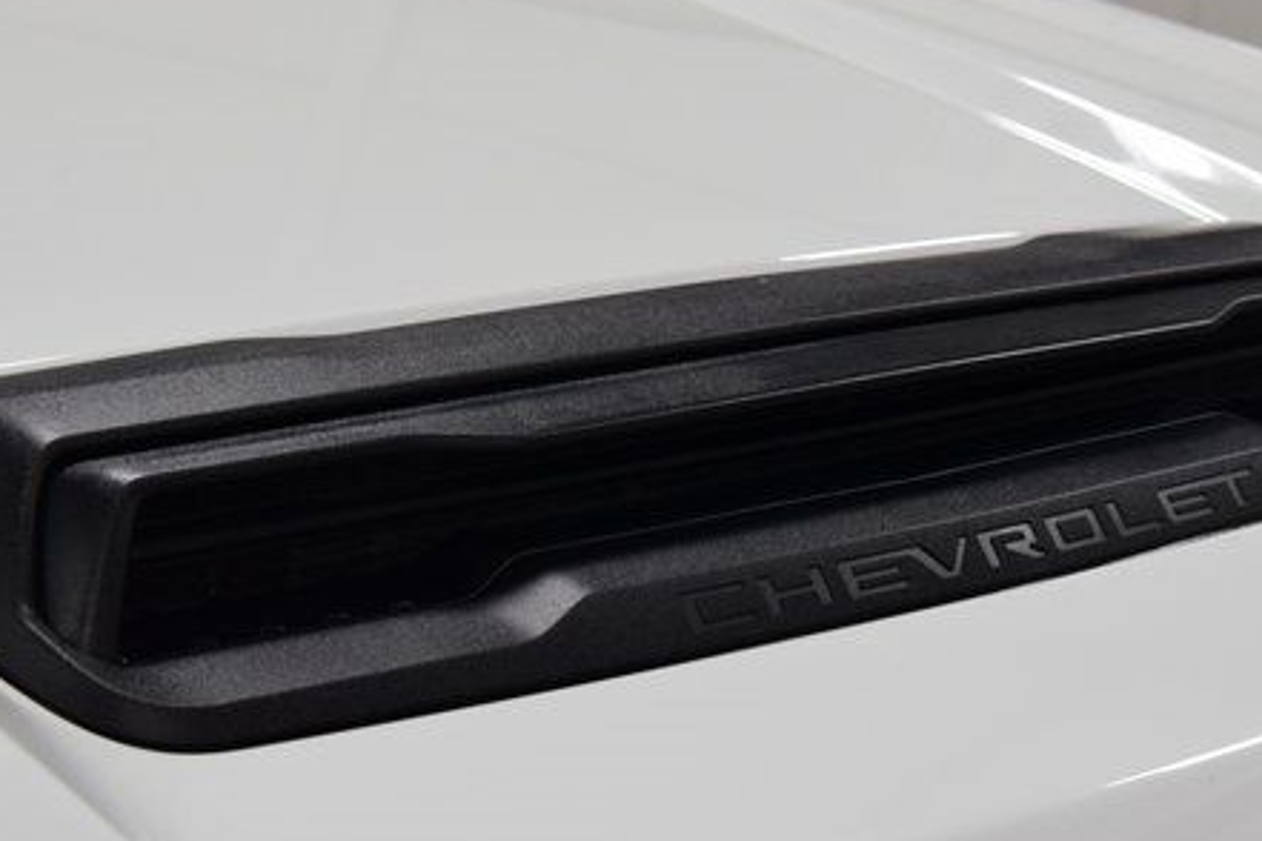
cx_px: 672
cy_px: 479
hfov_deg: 23.4
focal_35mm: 87
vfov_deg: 15.7
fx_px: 3050
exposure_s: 1/60
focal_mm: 40
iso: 1000
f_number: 8
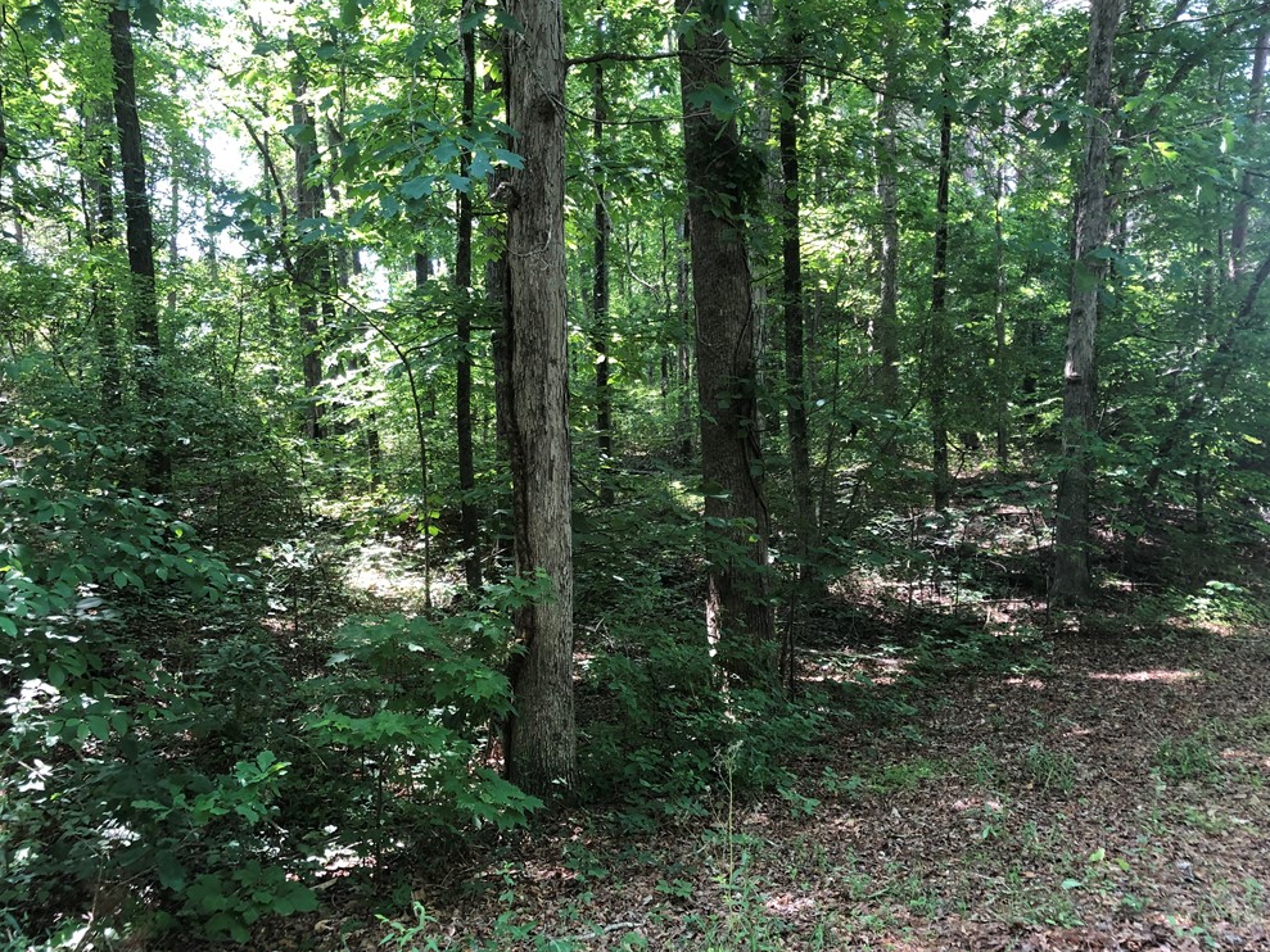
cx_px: 627
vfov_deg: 48.2
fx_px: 1064
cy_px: 473
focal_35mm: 29
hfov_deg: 61.7
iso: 25
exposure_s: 1/30
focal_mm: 3.99
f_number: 1.8
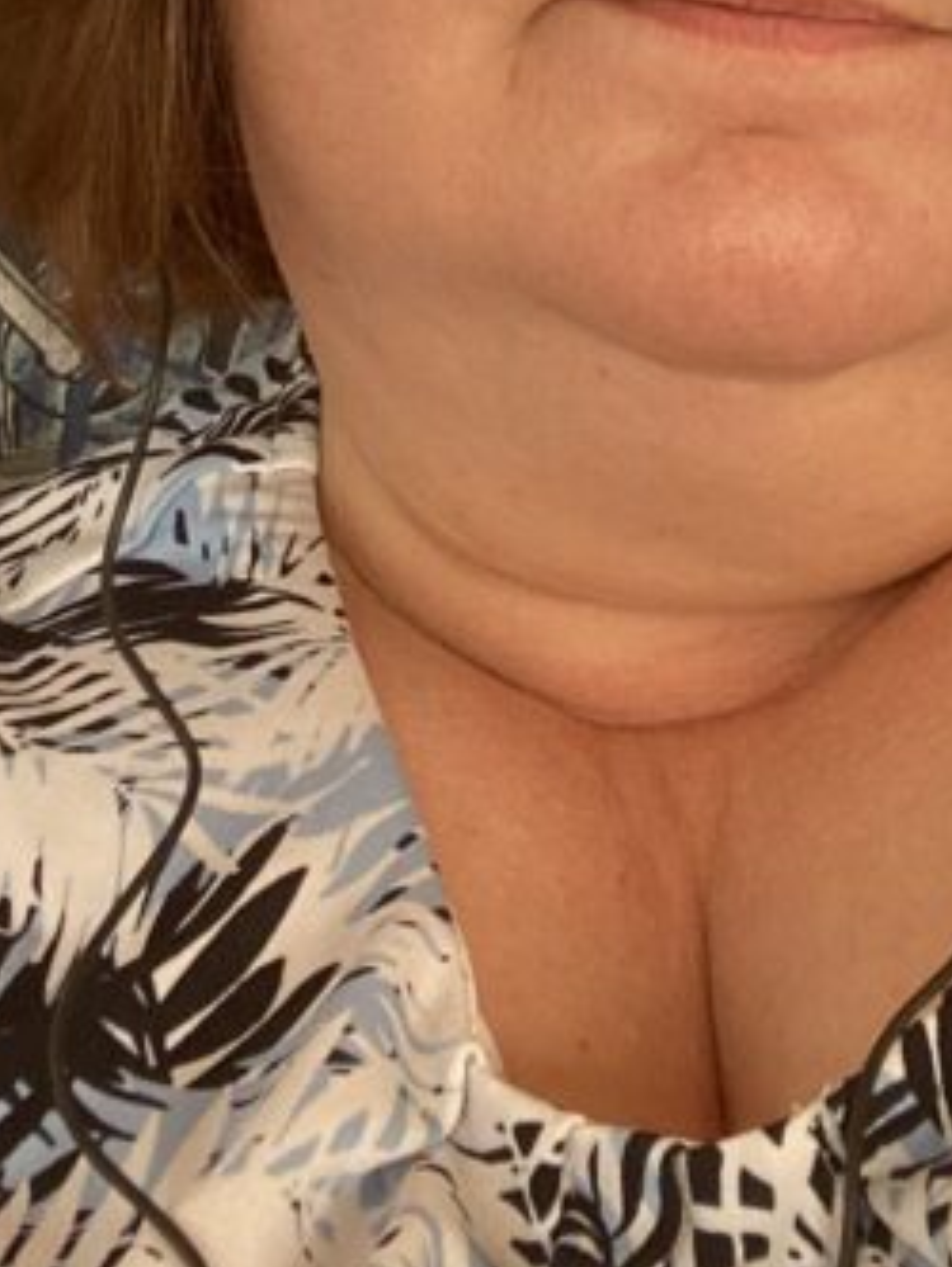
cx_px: 739
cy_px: -337
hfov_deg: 17.5
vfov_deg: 21.3
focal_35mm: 84
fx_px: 3078
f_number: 2.2
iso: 80
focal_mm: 2.71
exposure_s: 1/122
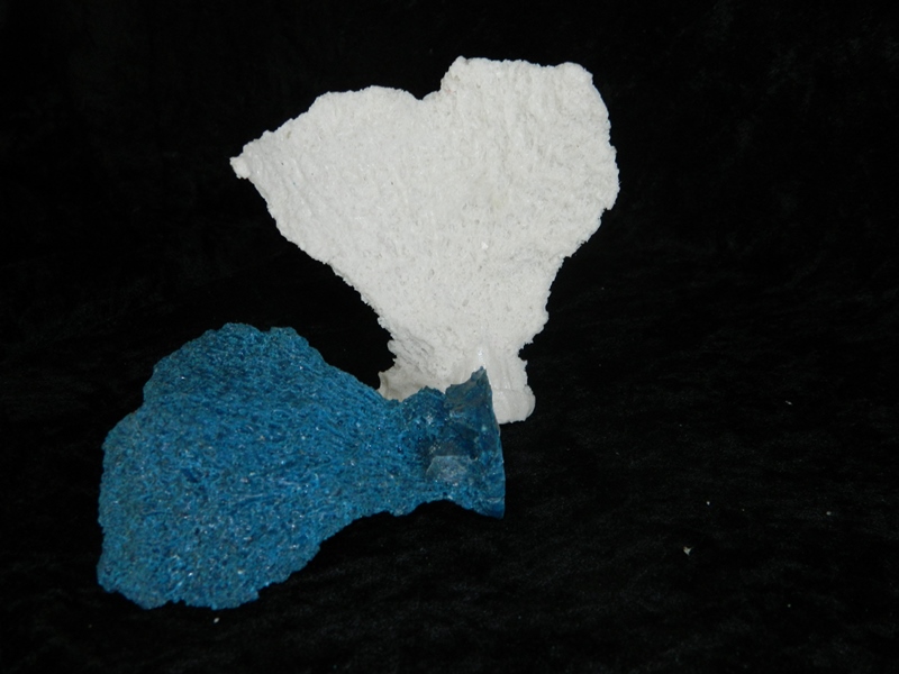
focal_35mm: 57
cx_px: 450
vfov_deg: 25.7
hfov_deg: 33.8
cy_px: 337
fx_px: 1480
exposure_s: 1/50
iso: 200
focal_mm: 10.2
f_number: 3.8
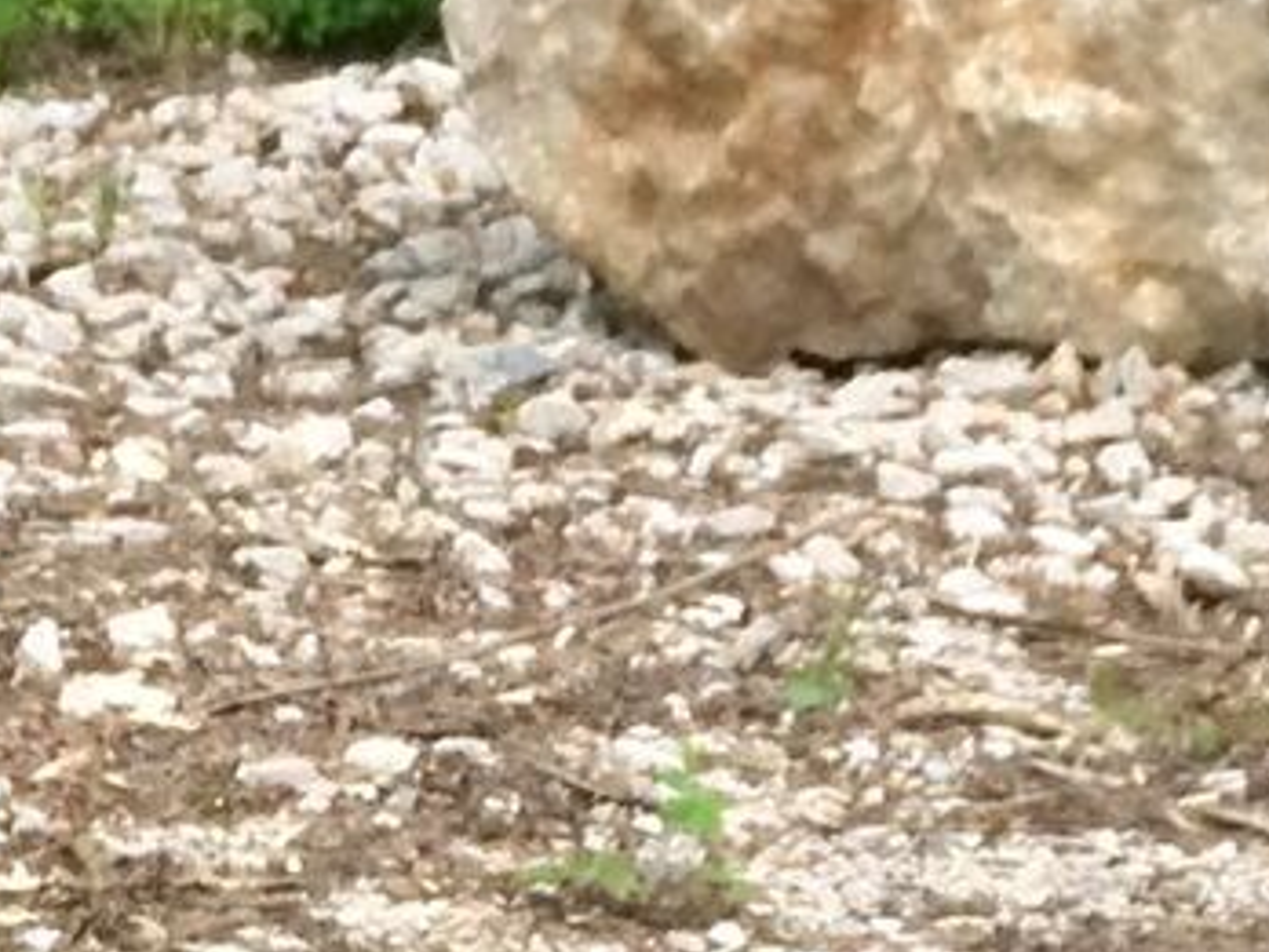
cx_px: -689
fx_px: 5865
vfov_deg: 8.5
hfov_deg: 11.8
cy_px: 2243
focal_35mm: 160
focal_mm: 4.15
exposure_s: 1/33
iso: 250
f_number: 2.2
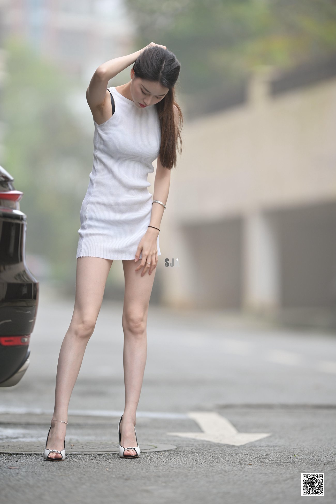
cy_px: 252
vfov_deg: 10.3
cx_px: 168
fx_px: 2800
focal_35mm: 200
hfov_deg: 6.9
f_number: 2
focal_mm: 200
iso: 160
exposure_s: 1/250
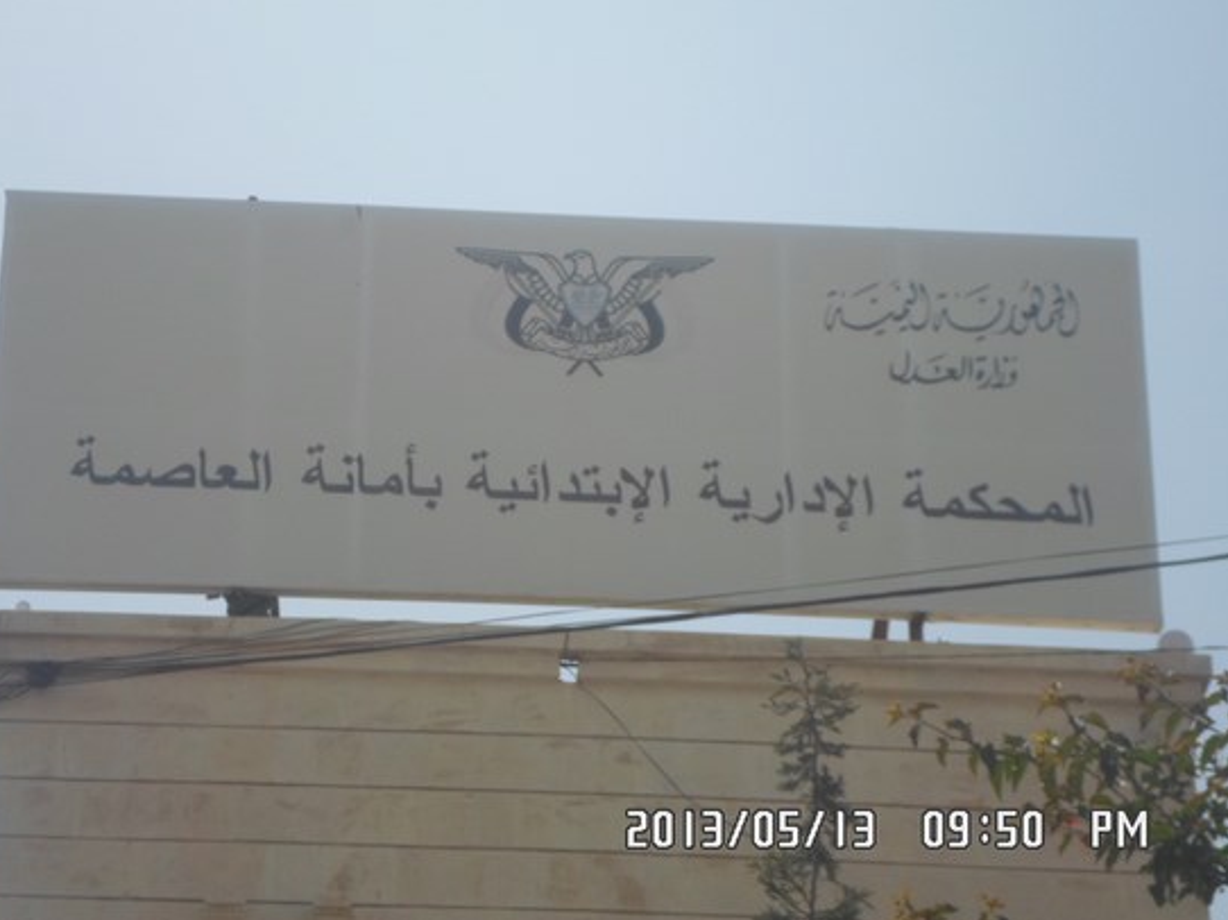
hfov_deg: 15.2
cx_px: 591
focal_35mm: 130
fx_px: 4610
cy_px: 392
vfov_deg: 11.4
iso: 80
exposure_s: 1/500
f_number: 5.7
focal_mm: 19.8
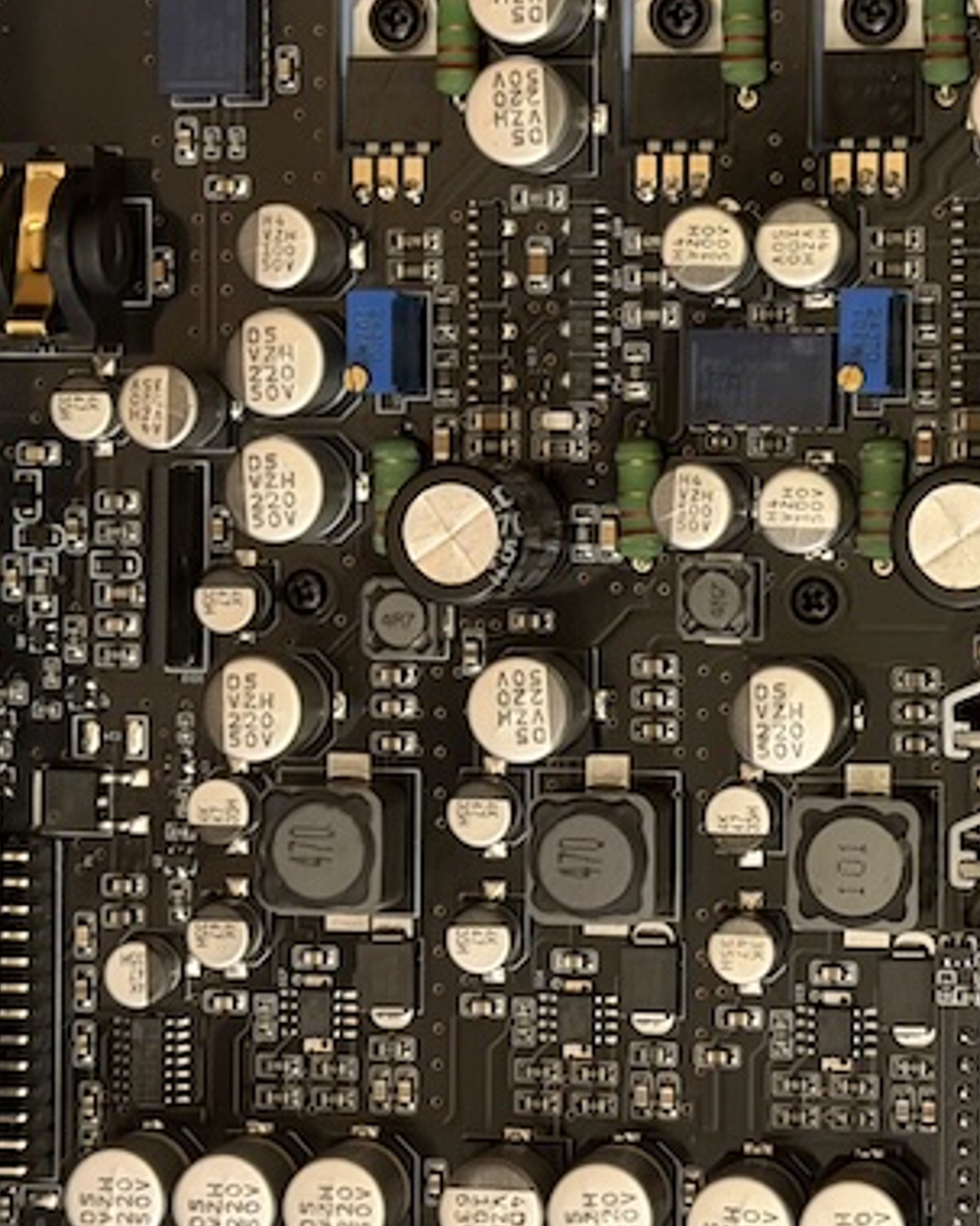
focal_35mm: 99
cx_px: 708
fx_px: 3591
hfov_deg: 15.5
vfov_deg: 19.4
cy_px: 573
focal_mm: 6.76
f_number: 1.78
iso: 640
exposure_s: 1/20
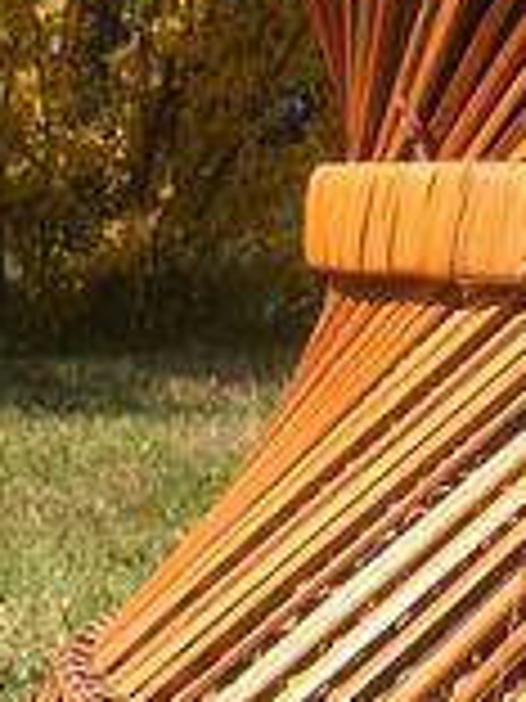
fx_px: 2411
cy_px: 508
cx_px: 342
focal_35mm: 119
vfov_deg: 16.5
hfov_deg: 12.4
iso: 32
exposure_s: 1/1709
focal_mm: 4.15
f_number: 2.2
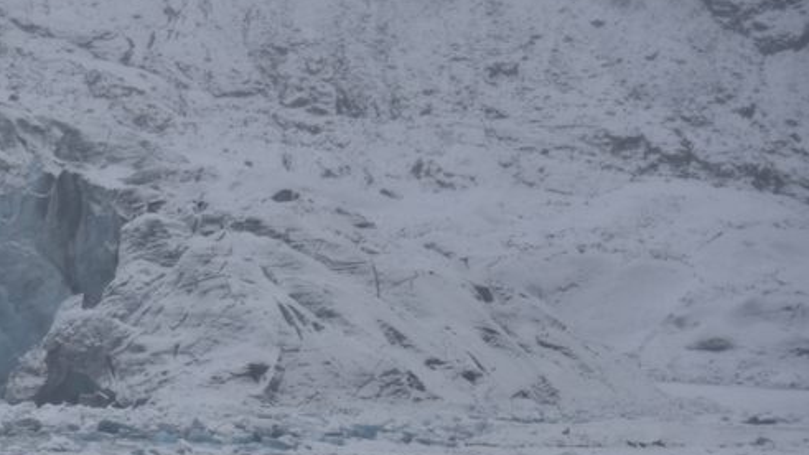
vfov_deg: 3.1
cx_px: -137
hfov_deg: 5.4
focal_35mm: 396
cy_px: 470
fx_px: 8493
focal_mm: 145
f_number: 5.6
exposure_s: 1/320
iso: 125
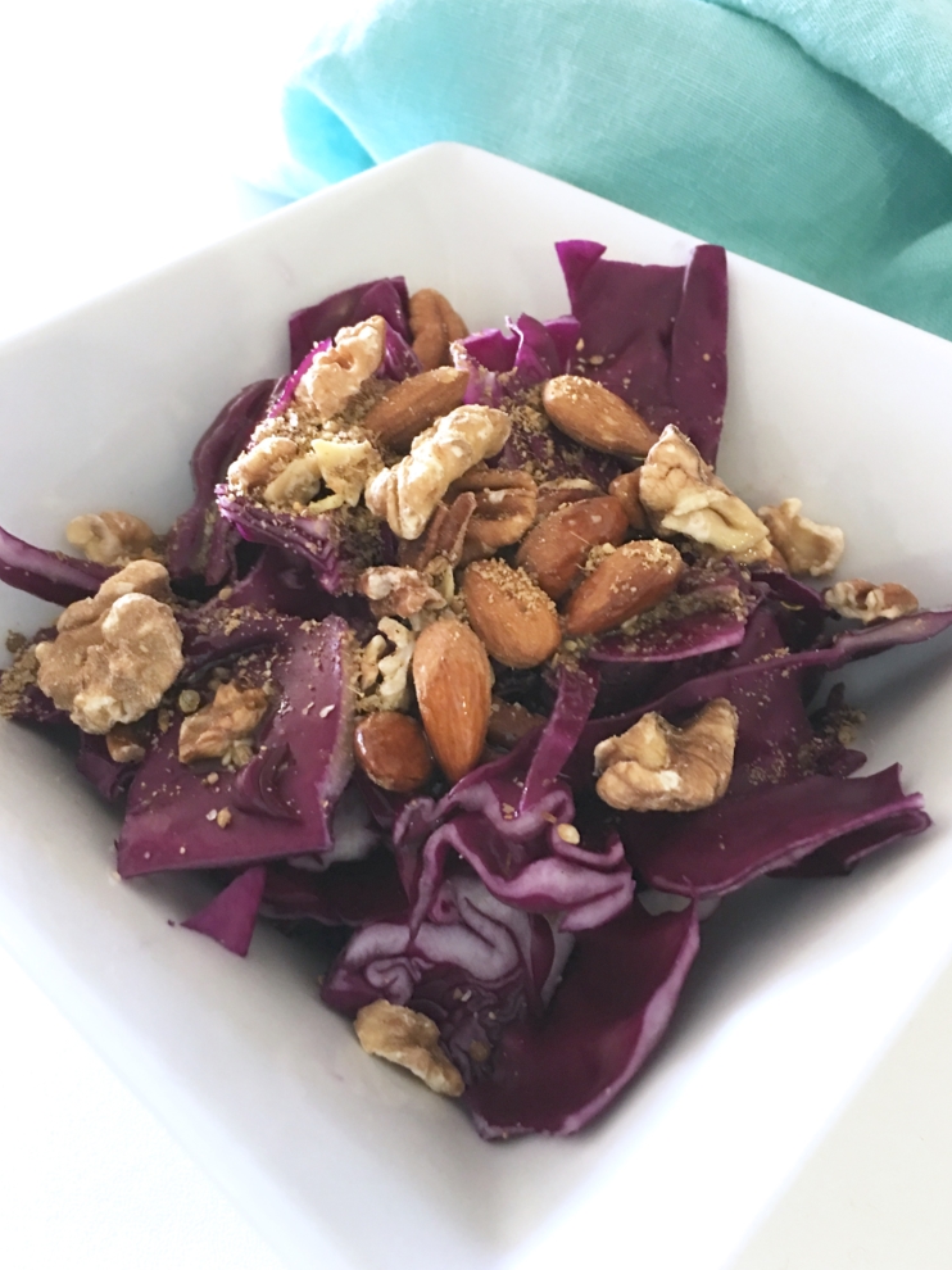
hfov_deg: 46.8
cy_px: 636
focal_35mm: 30
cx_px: 485
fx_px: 1101
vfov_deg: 60.0
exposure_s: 1/8
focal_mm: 4.15
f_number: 2.2
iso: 80
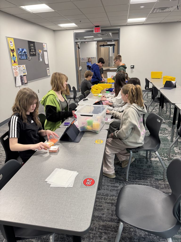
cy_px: 121
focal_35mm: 24
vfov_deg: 71.6
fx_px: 167
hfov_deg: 56.8
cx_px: 90
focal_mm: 6.76
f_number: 1.78
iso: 200
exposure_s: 1/100
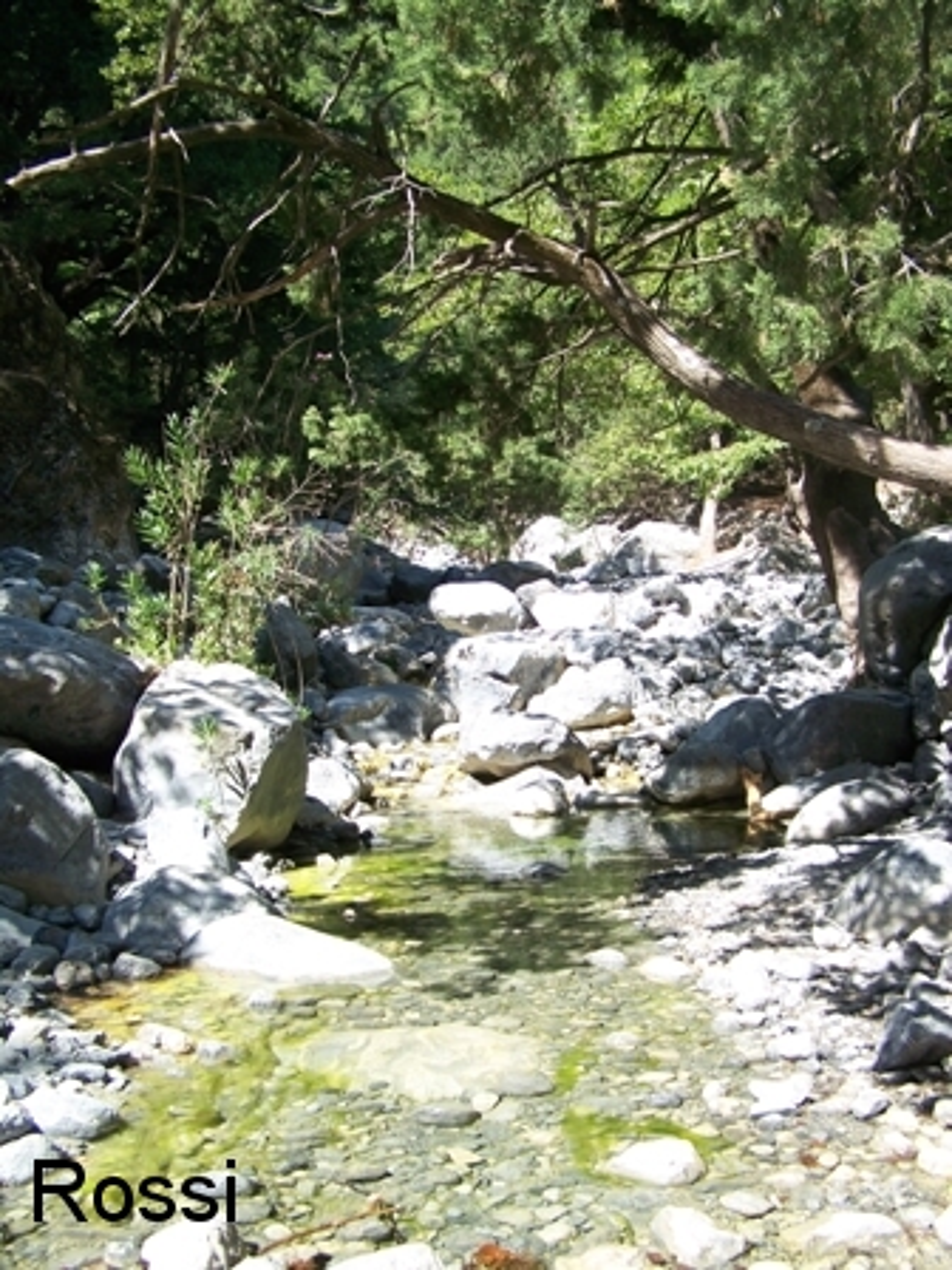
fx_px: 1393
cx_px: 476
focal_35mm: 38
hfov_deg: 37.7
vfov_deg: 49.0
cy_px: 635
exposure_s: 1/320
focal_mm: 6.3
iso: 80
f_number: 2.8
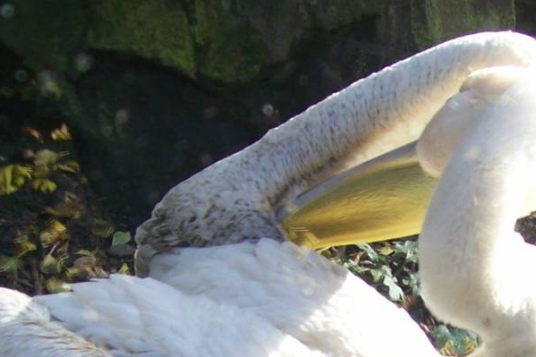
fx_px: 1488
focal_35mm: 100
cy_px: 500
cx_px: 432
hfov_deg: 20.2
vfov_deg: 13.1
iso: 80
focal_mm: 6
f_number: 2.7
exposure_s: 1/149
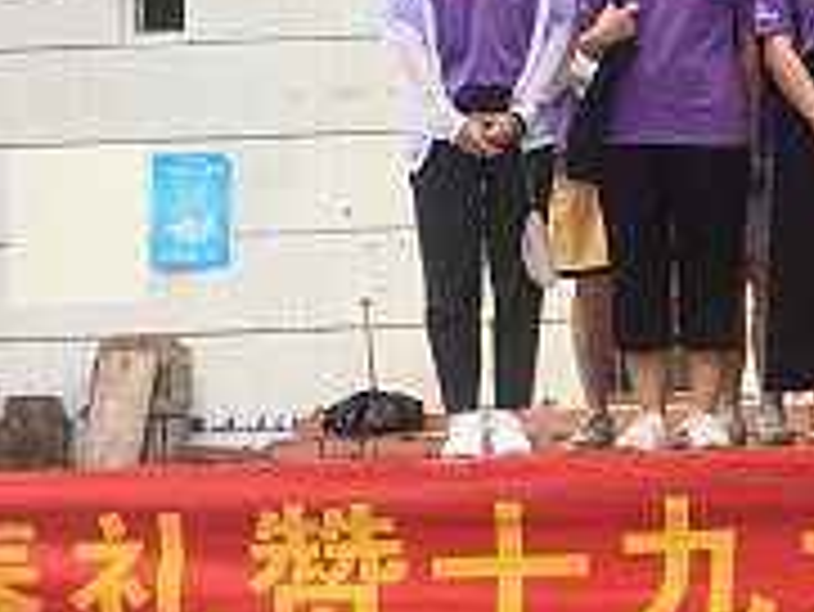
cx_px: 1223
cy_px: 16
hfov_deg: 13.0
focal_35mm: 144
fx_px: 3388
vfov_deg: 10.2
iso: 25
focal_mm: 4.15
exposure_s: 1/331
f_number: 2.2
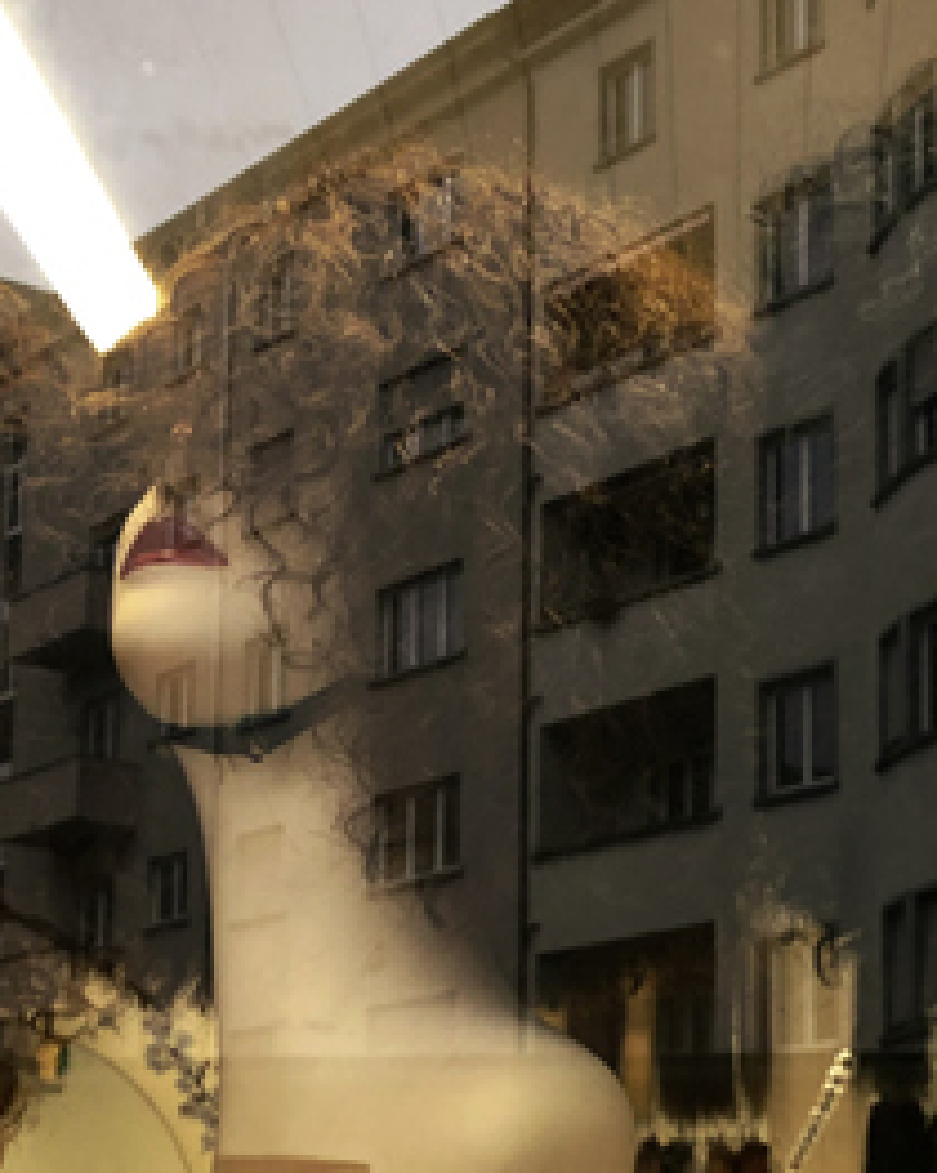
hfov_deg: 21.2
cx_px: 792
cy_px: 865
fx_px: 2464
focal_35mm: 71
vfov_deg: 26.5
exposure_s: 1/35
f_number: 1.8
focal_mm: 4
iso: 32
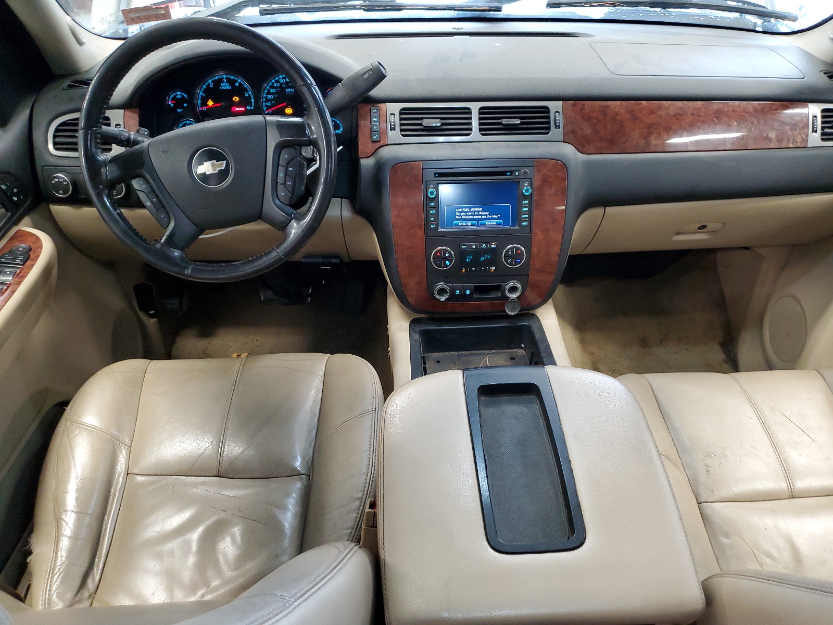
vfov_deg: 53.1
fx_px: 626
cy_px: 312
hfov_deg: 67.3
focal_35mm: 26
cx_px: 416
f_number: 1.5
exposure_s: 1/50
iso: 257
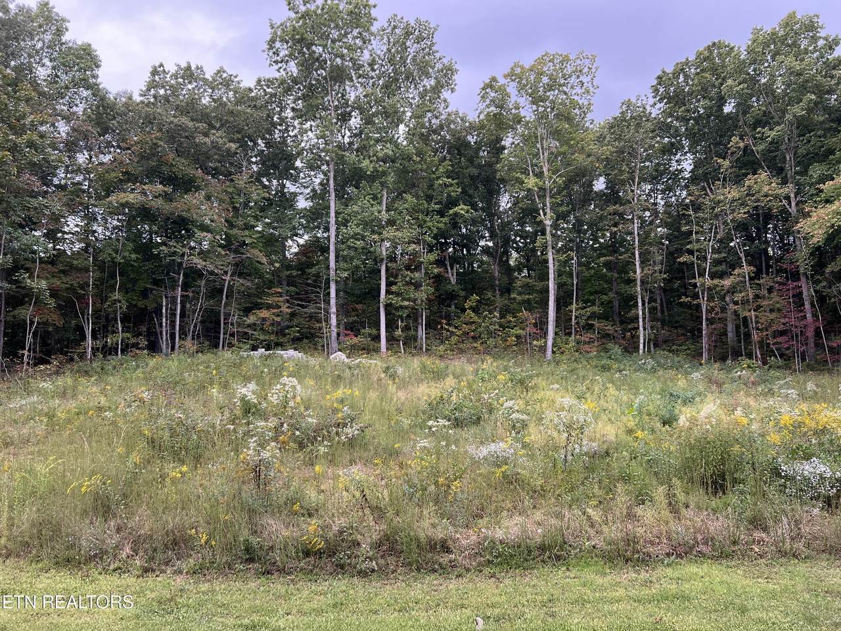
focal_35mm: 26
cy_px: 316
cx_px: 420
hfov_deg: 67.3
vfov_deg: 53.1
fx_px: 632
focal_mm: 5.7
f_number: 1.5
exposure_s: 1/108
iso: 125
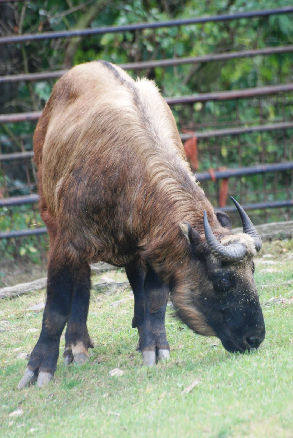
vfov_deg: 4.6
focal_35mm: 450
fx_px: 5478
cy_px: 219
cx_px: 146
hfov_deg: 3.1
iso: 400
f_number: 5.6
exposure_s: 1/160
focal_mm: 300
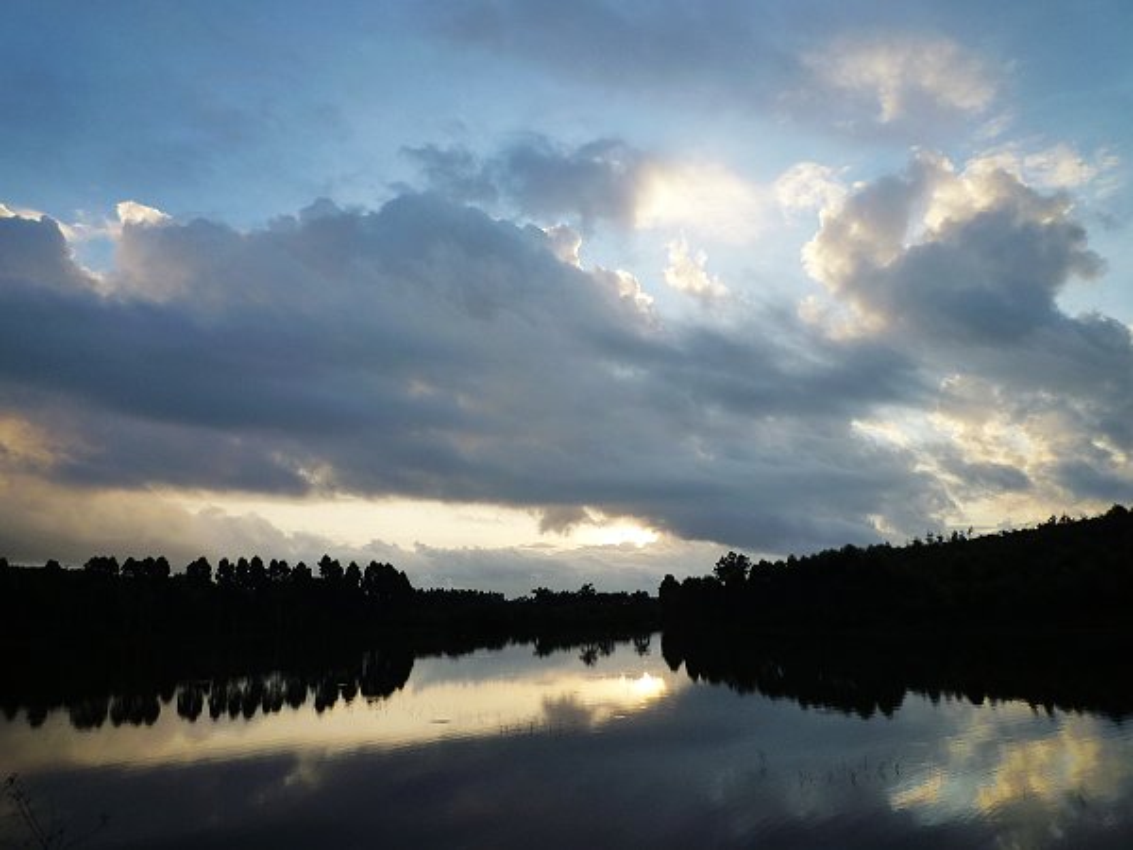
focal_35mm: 25
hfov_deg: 69.4
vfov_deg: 54.9
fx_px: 818
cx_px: 566
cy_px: 425
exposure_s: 1/500
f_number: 2.8
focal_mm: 4.4
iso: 125
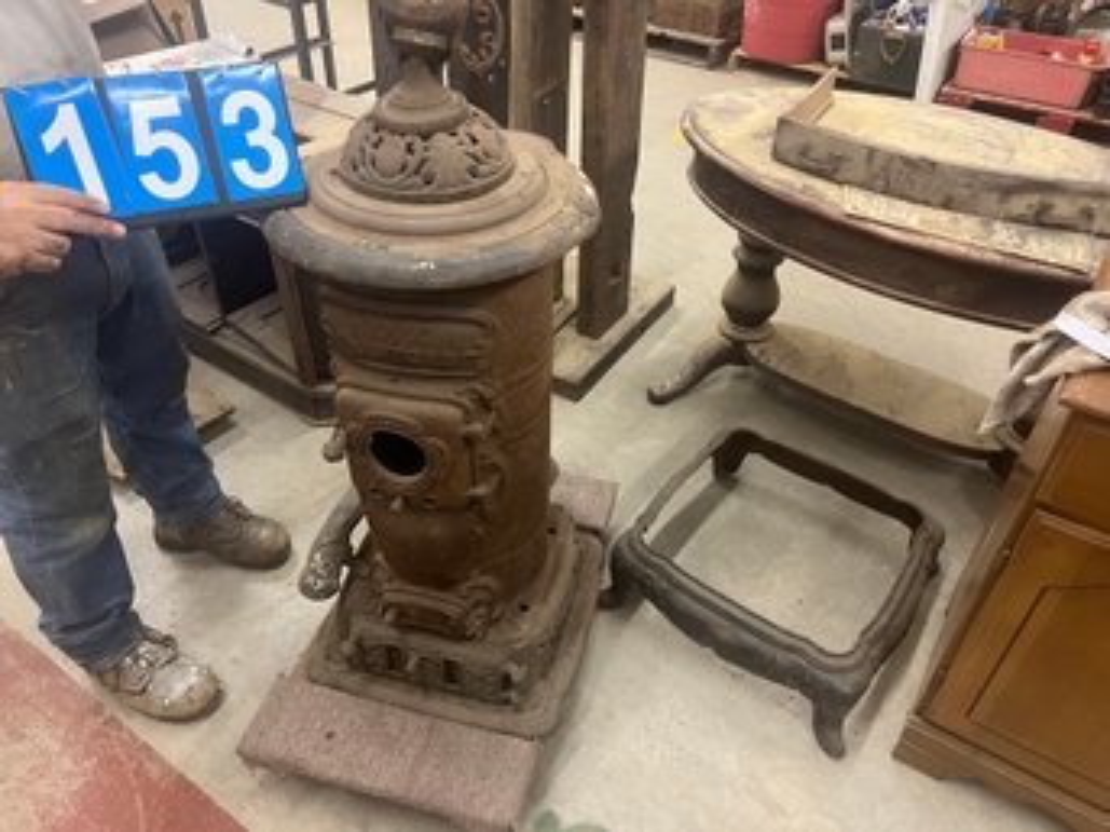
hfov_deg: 67.3
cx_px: 555
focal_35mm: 26
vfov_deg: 53.0
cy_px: 416
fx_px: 833
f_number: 1.5
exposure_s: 1/60
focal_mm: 5.7
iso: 250
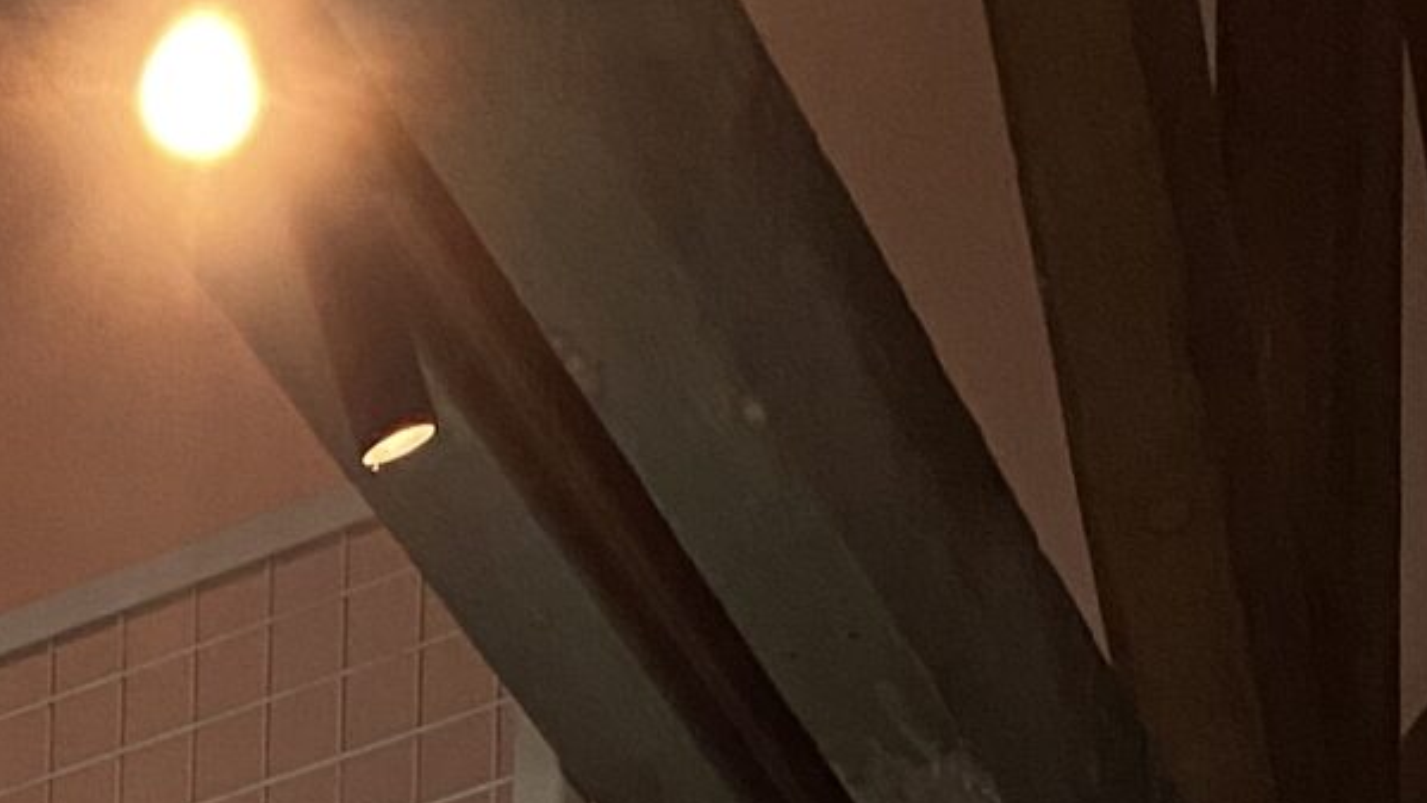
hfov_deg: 17.0
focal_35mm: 121
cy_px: 2990
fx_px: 4579
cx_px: -238
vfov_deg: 7.6
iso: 200
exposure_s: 1/50
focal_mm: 4.25
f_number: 1.8
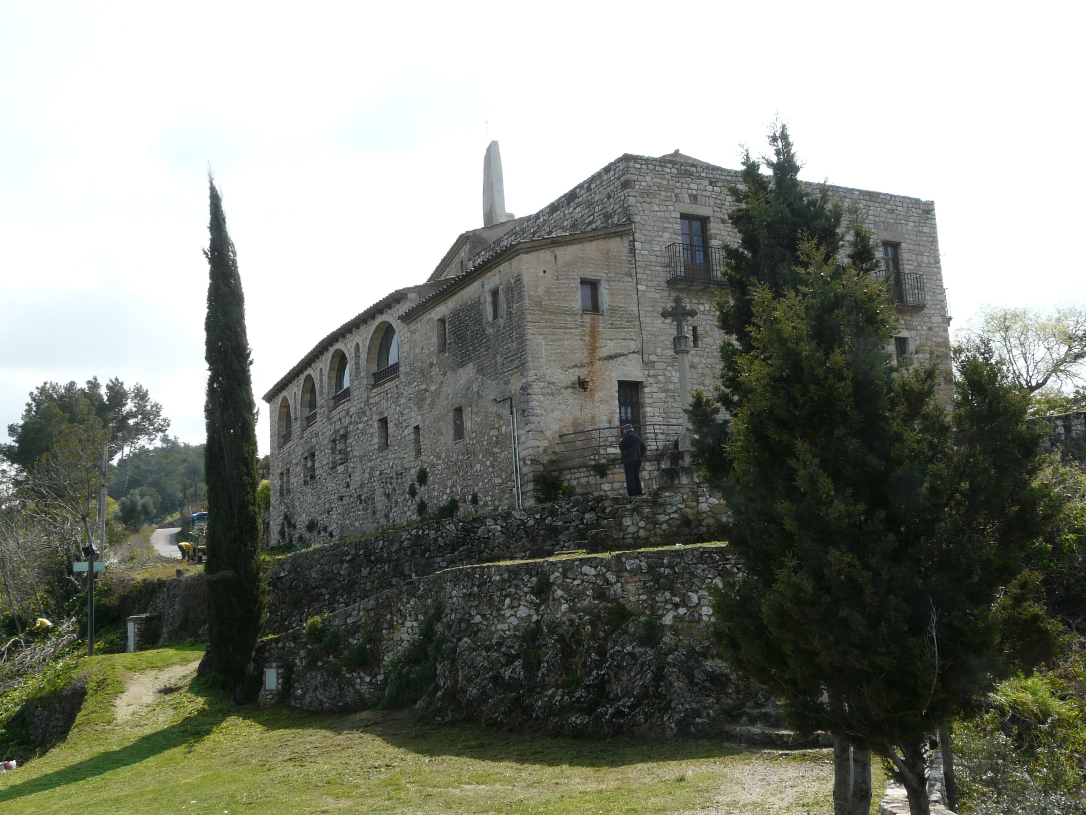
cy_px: 408
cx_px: 543
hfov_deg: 50.1
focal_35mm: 37
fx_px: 1161
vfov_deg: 38.7
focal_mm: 6
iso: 100
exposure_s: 1/320
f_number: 5.6
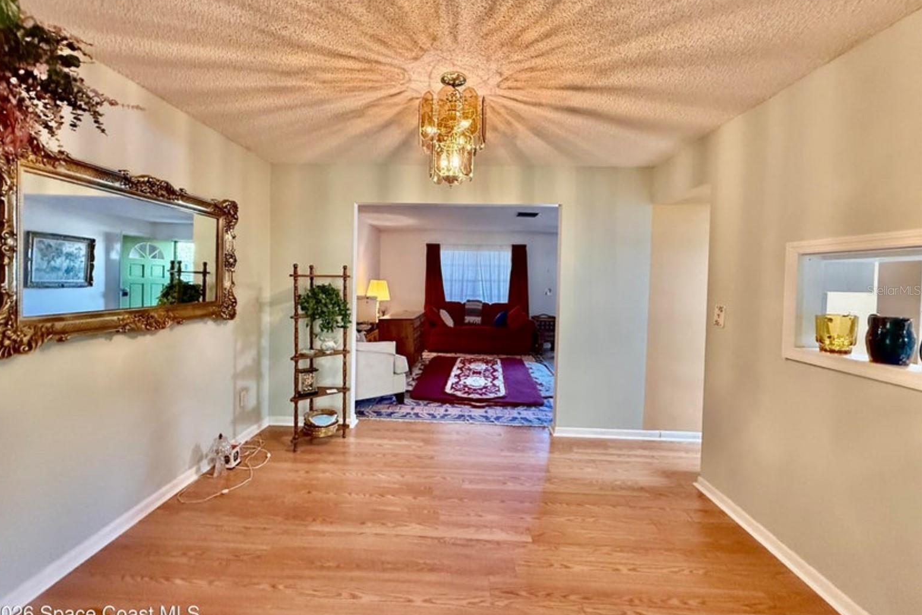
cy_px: 290
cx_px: 448
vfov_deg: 77.3
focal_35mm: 15
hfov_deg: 100.4
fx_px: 384
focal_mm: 2.22
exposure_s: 1/120
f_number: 2.2
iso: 640
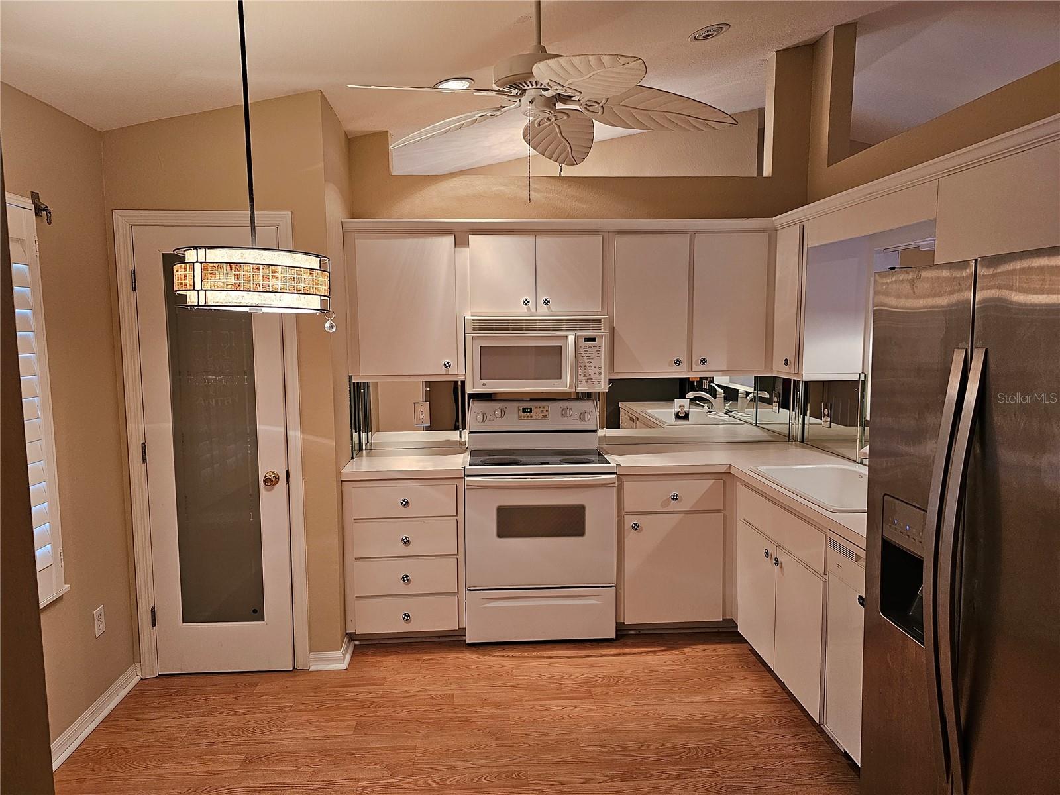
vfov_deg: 58.9
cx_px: 530
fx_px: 704
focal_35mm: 23
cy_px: 398
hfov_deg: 73.9
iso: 320
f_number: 1.7
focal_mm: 6.3
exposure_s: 1/120
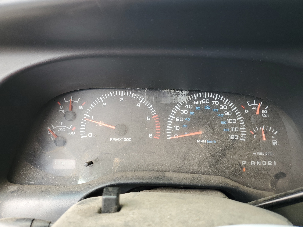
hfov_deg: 67.3
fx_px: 228
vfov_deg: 53.1
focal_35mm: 26
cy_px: 114
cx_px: 152
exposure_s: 1/145
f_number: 1.5
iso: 50
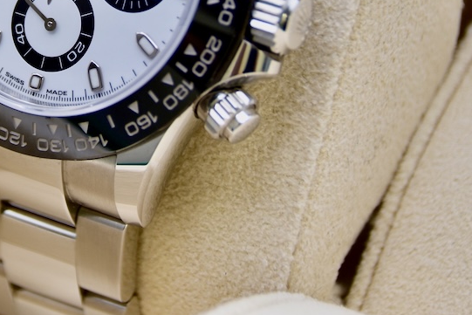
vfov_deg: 5.1
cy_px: -42
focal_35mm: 266
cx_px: 67
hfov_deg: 7.7
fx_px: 3491
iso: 100
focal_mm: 75
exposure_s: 1/25
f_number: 5.3
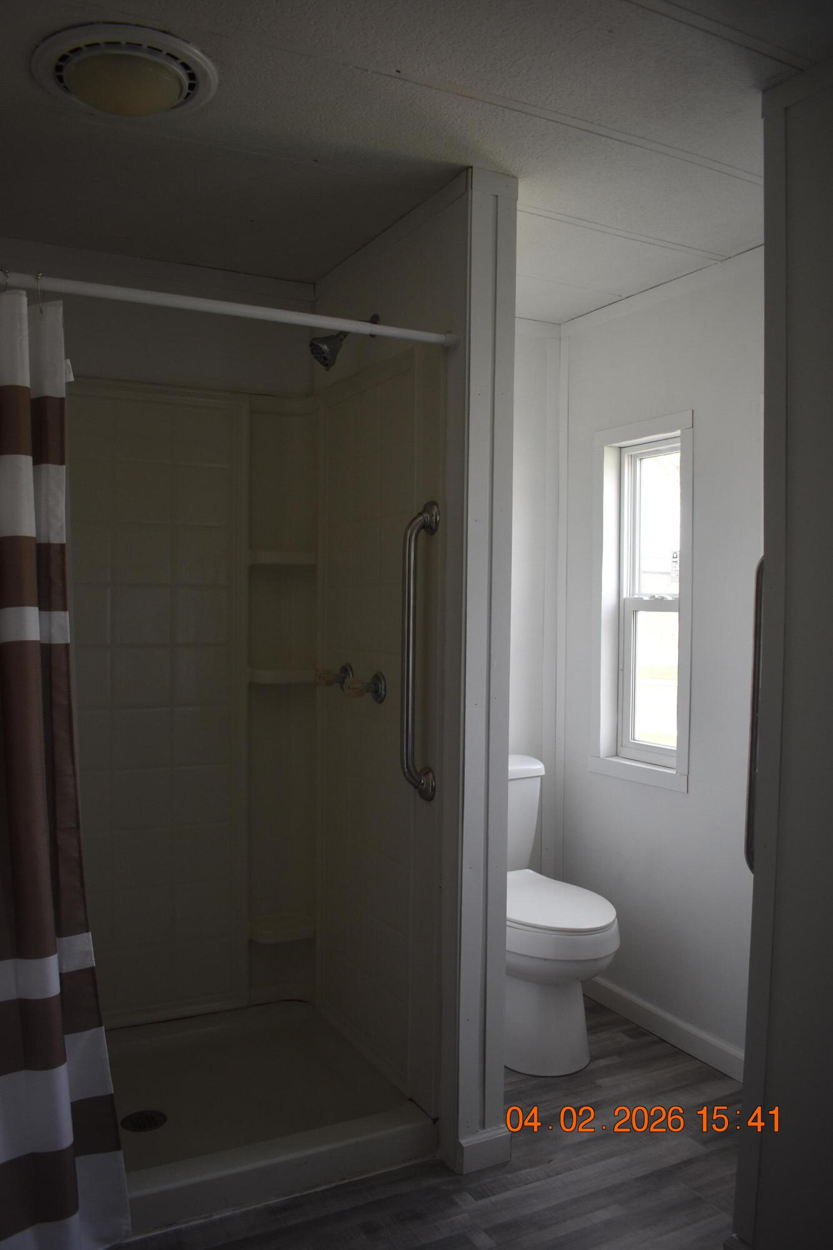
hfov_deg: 47.9
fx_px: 937
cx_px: 416
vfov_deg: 67.4
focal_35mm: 27
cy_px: 625
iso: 450
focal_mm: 18
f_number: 3.5
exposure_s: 1/250
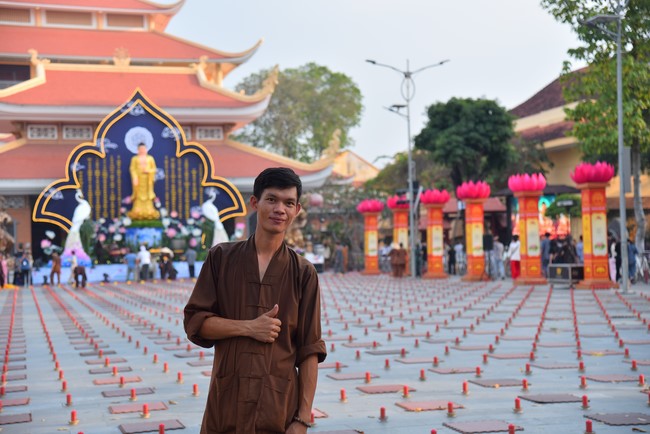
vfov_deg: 20.9
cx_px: 325
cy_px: 217
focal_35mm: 65
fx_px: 1174
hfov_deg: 30.9
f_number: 4.5
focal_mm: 65
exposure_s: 1/400
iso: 125
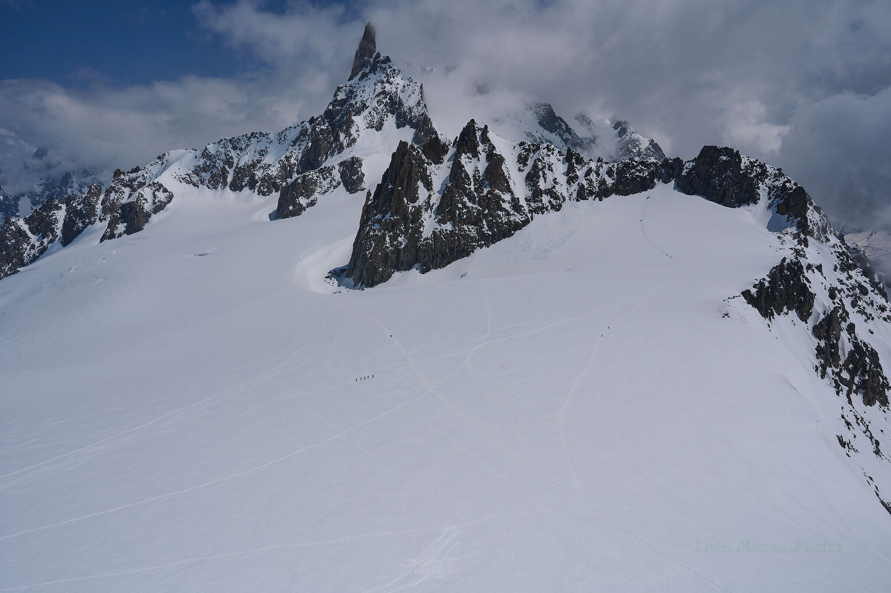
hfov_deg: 73.8
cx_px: 446
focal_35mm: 24
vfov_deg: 53.1
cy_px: 296
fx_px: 594
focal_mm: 24
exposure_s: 1/4000
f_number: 11
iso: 280
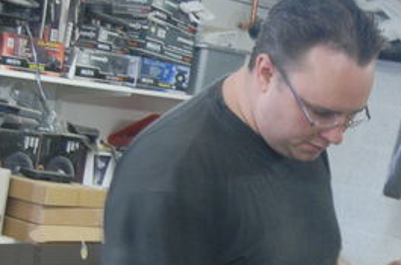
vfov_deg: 11.6
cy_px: 250
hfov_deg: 17.4
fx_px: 1288
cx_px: 383
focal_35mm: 116
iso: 800
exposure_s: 1/8
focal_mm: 32
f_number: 4.5
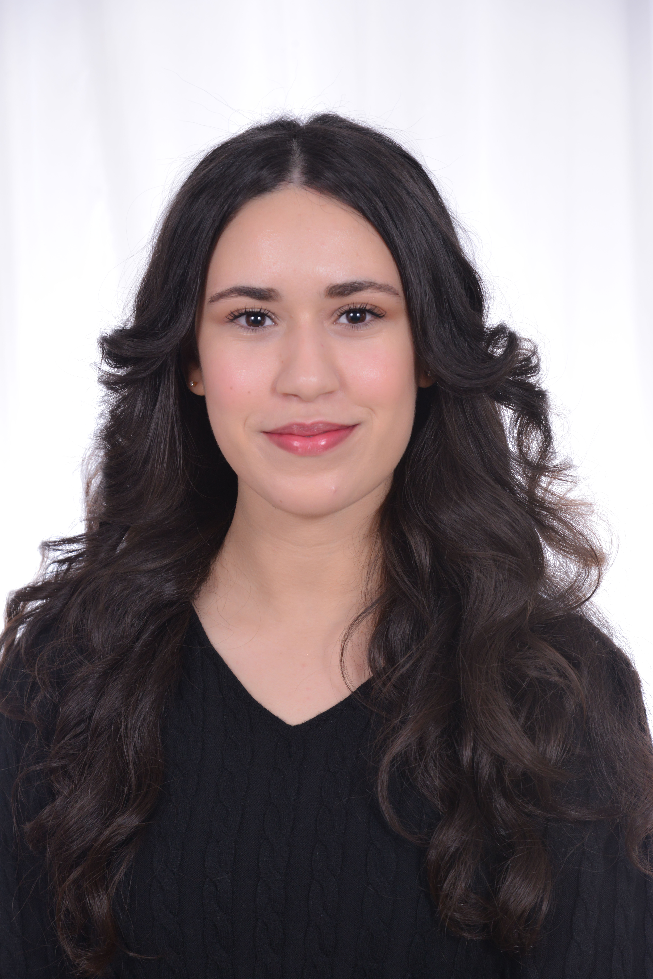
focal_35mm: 120
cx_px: 326
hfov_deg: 11.4
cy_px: 490
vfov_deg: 17.1
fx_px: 3262
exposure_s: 1/80
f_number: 8
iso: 1000
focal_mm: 120
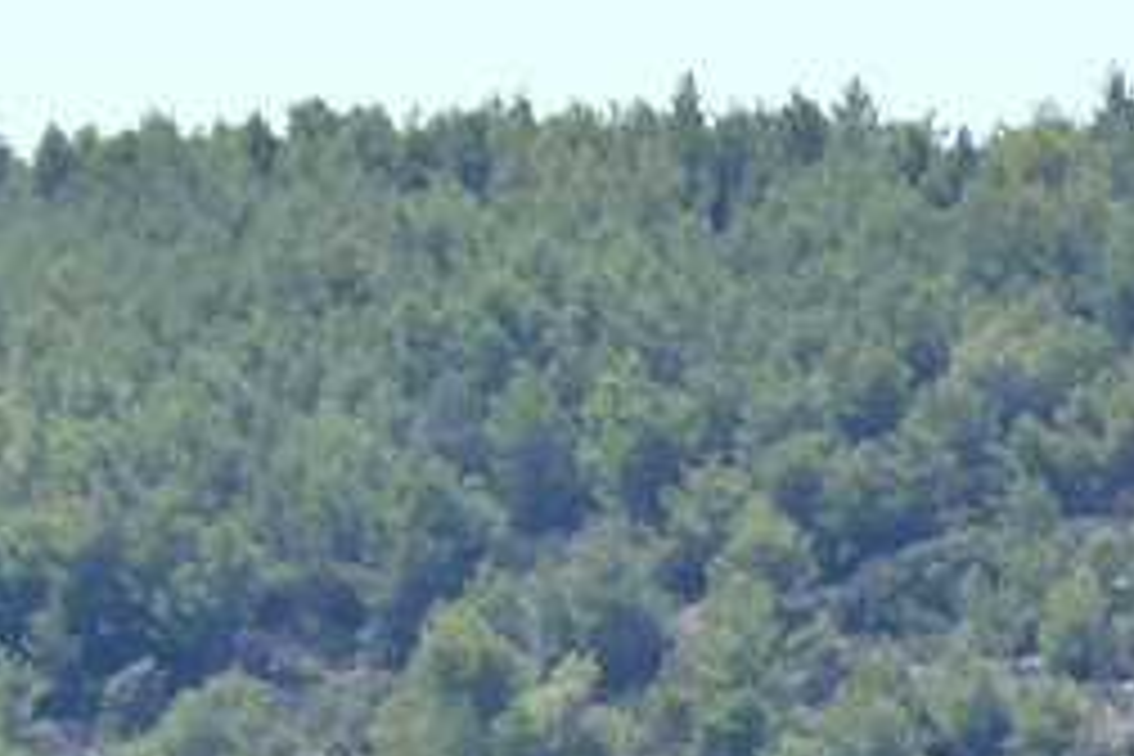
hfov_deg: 1.7
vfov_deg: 1.2
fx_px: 37356
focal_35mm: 1186
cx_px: 364
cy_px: 1937
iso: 250
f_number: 5.3
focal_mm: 230
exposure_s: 1/1000
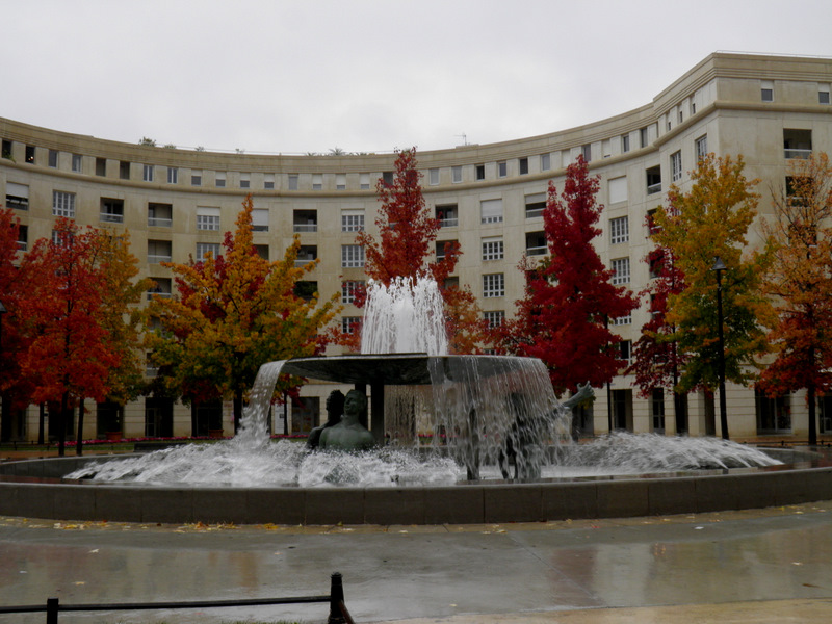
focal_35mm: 44
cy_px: 312
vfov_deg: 32.9
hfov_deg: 42.9
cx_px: 416
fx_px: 1058
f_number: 3.8
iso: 50
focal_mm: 7.9
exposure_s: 1/60
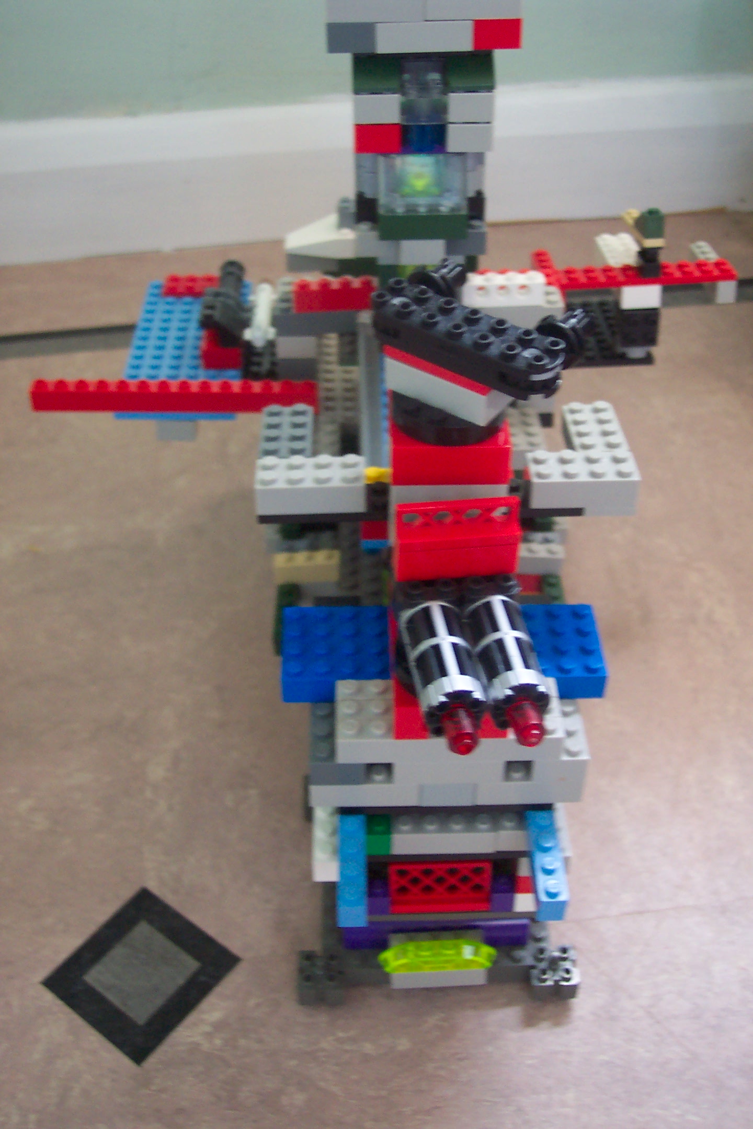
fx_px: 1192
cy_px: 564
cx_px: 376
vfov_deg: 50.7
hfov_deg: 35.1
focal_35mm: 38
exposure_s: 1/30
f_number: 2.8
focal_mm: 8
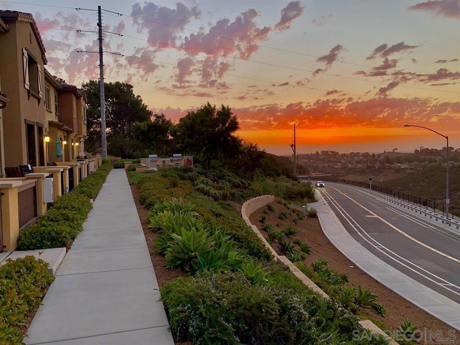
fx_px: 372
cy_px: 172
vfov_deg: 49.7
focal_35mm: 28
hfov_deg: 63.4
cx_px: 230
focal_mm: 3.99
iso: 64
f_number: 1.8
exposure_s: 1/120
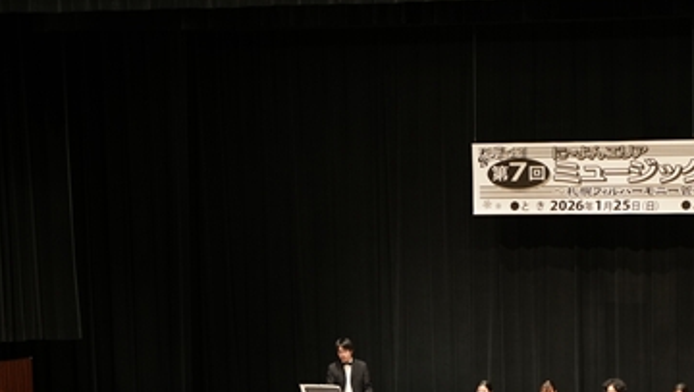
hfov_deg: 18.0
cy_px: 434
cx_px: 534
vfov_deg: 10.2
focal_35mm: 118
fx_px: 2173
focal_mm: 58
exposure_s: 1/60
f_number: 2.8
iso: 1000
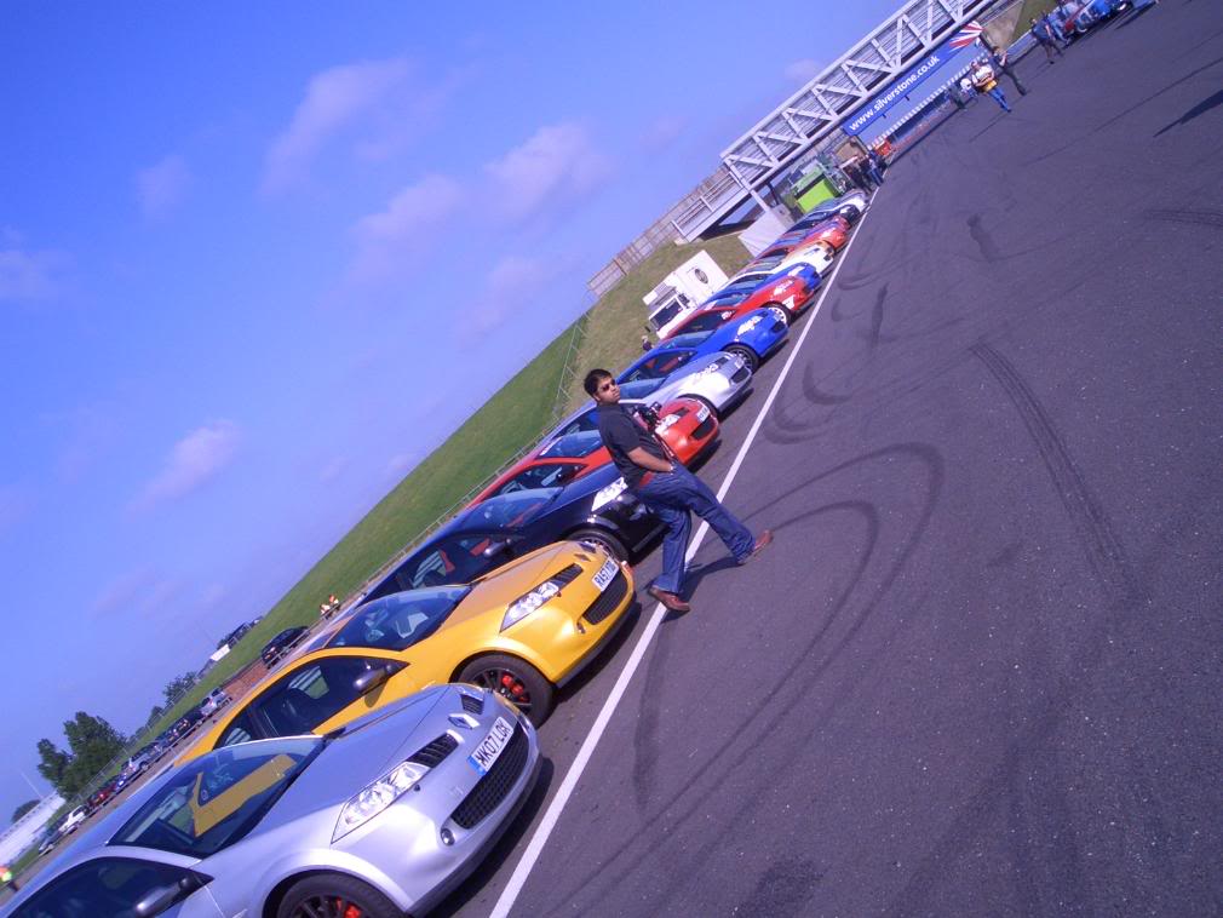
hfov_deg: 51.3
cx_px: 612
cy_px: 459
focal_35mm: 36
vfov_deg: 39.7
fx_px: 1272
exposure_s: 1/640
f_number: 4
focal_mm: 4.8
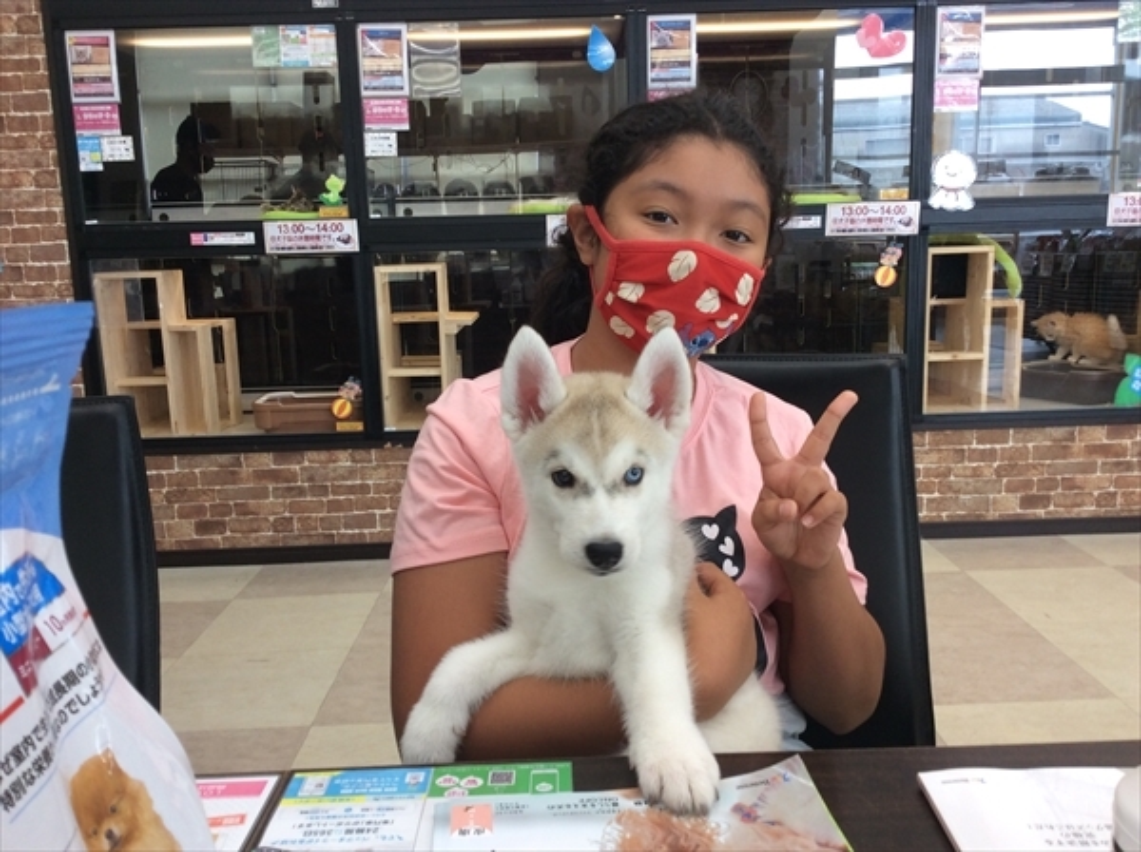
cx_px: 570
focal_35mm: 32
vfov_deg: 44.0
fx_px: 1053
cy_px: 426
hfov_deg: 56.9
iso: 40
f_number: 2.4
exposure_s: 1/40
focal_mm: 3.3
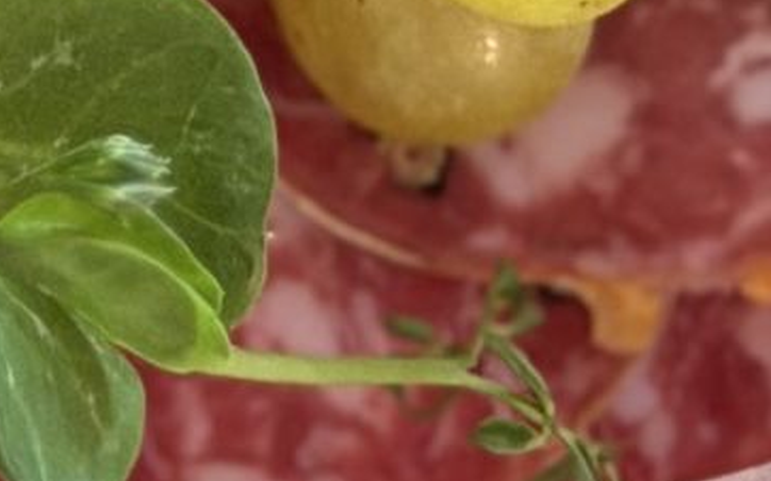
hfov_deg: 5.8
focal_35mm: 360
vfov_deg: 3.5
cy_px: -1411
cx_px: -488
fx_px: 7562
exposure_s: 1/33
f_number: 1.78
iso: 250
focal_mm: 6.76
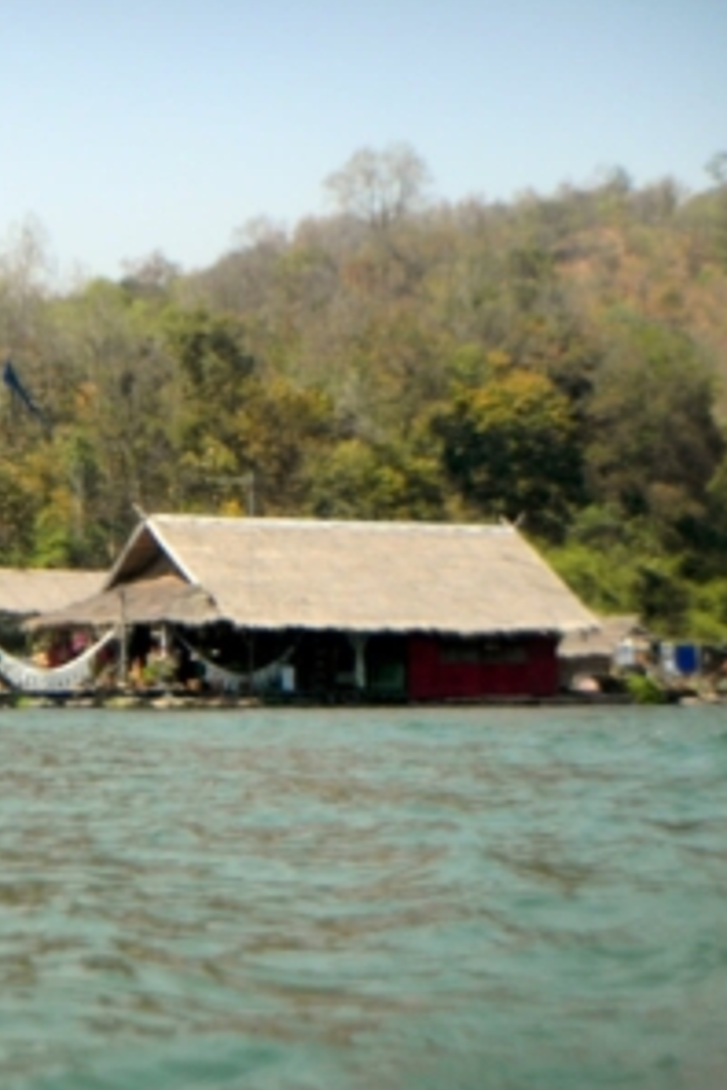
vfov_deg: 26.3
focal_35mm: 77
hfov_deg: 17.5
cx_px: 114
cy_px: 543
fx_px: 2332
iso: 113
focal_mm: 9.9
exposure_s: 1/432
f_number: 4.2
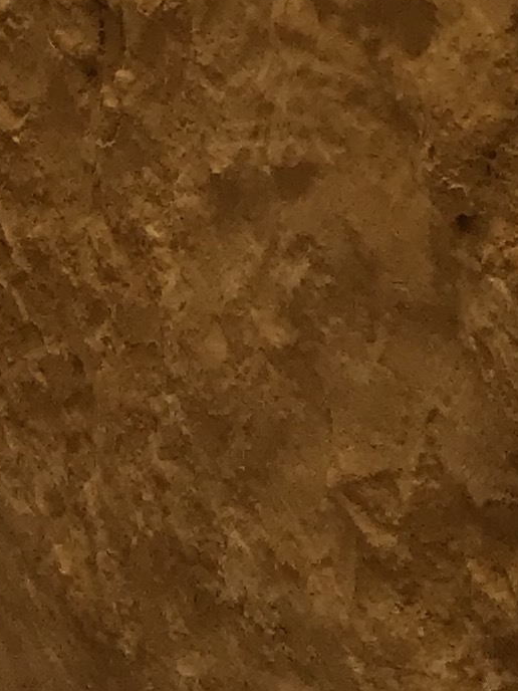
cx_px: -328
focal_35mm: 164
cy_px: -1140
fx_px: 3272
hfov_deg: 8.8
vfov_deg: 10.0
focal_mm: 3.99
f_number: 1.8
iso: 20
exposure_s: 1/388
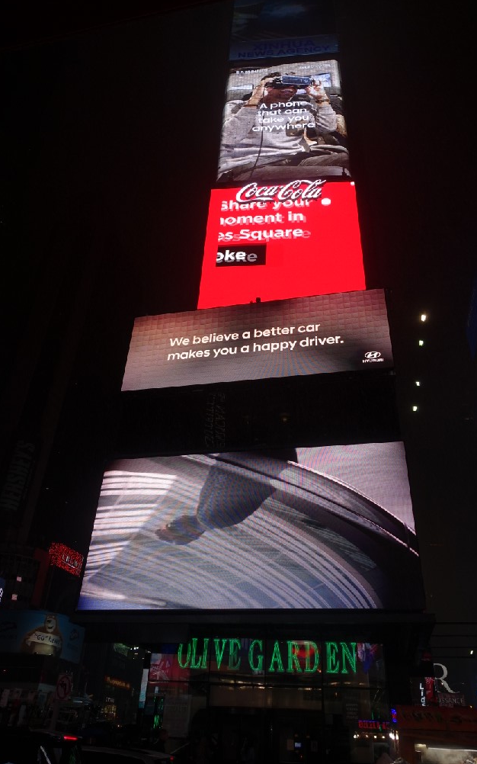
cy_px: 388
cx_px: 252
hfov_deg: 49.2
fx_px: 520
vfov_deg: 72.5
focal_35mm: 25
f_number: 4
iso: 125
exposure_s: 1/125
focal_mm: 8.8
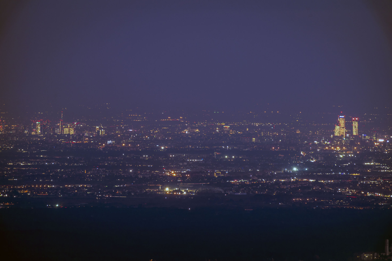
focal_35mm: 560
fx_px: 6097
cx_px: 196
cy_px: 130
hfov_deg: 3.7
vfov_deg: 2.5
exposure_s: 8
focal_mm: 560
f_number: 9
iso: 320
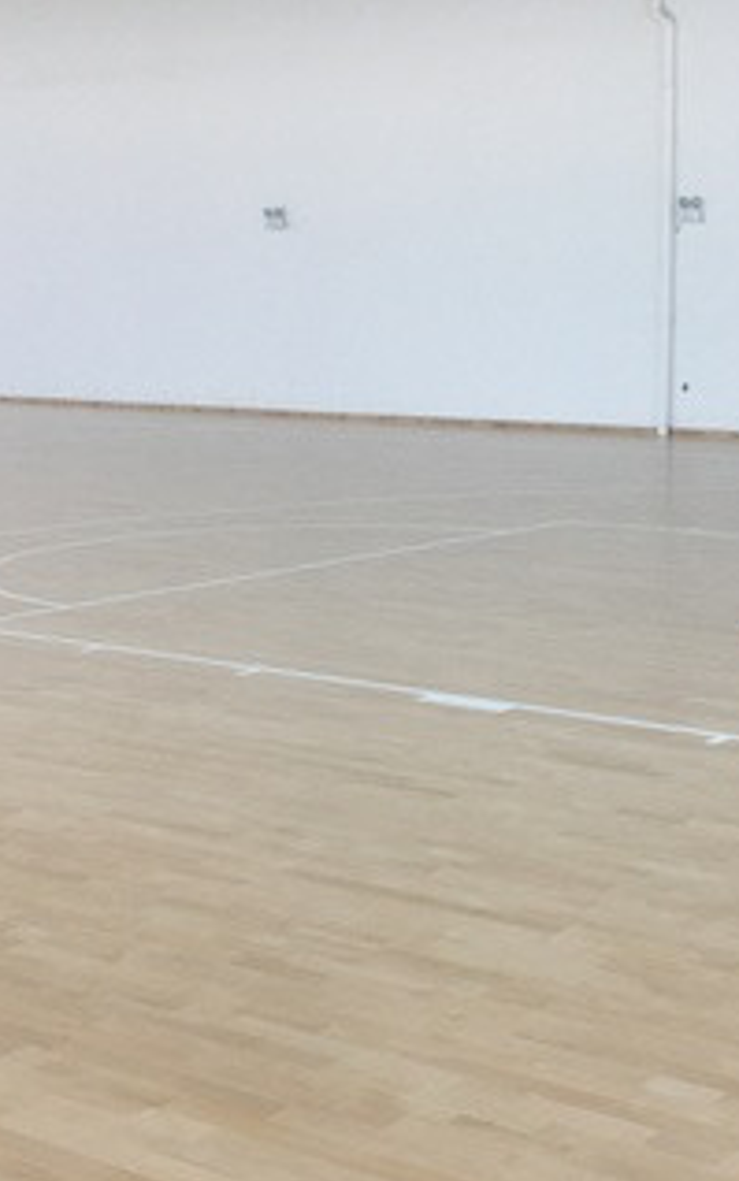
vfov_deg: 34.9
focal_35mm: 58
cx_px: 602
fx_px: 1867
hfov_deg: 22.1
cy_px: 743
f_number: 2.2
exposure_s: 1/100
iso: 25
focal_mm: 4.15
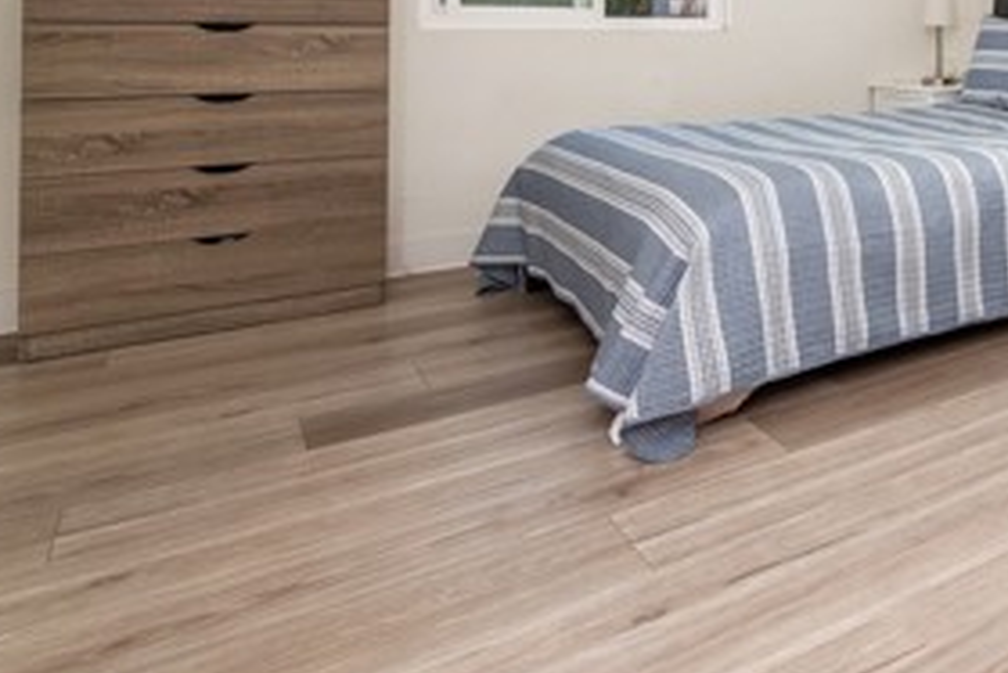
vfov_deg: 37.6
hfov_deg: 47.2
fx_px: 896
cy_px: 32
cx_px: 1040
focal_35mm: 32
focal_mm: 14
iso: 160
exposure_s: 1/125
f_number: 5.6
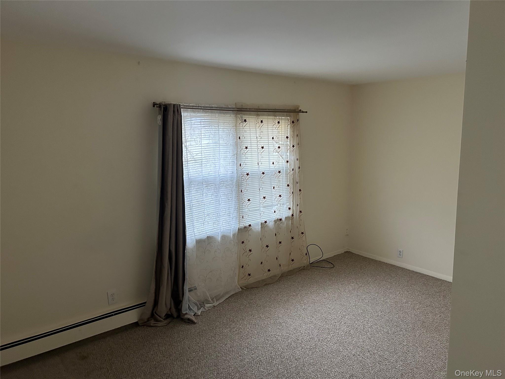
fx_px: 379
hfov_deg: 67.3
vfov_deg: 53.1
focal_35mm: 26
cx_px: 252
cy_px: 190
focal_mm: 5.7
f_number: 1.5
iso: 320
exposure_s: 1/60
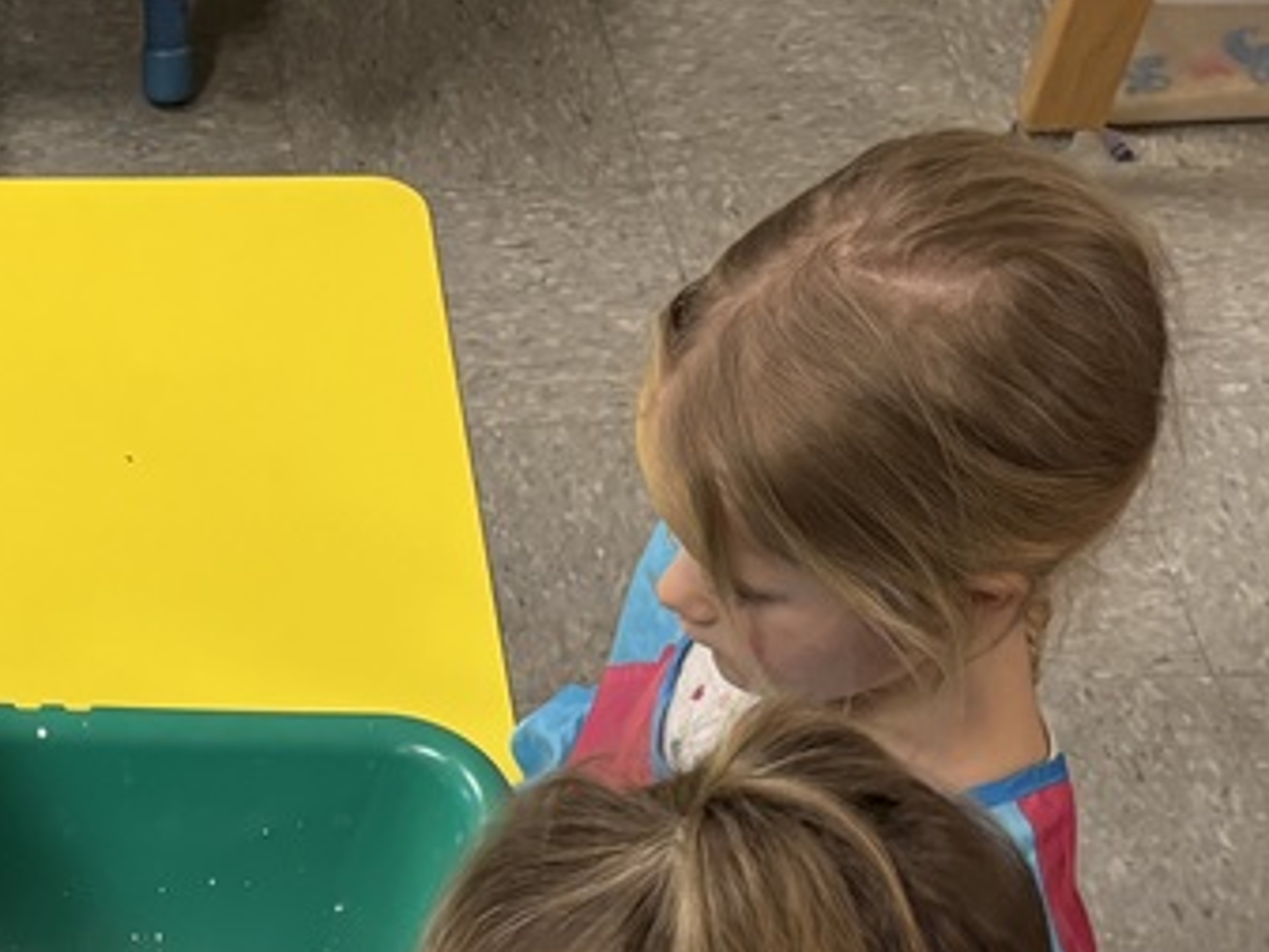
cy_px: 1415
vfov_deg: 17.0
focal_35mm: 79
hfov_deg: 23.4
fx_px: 2897
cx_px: -87
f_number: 1.6
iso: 200
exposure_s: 1/60
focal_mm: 5.96
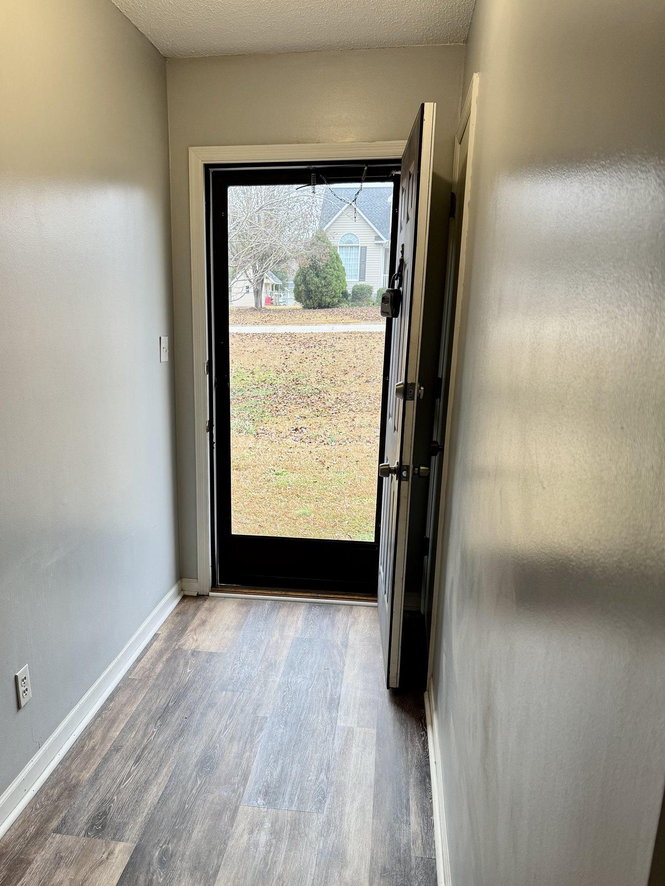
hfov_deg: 47.9
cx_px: 264
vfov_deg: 61.2
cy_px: 524
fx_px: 743
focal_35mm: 29
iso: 125
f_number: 1.78
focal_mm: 6.76
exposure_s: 1/120
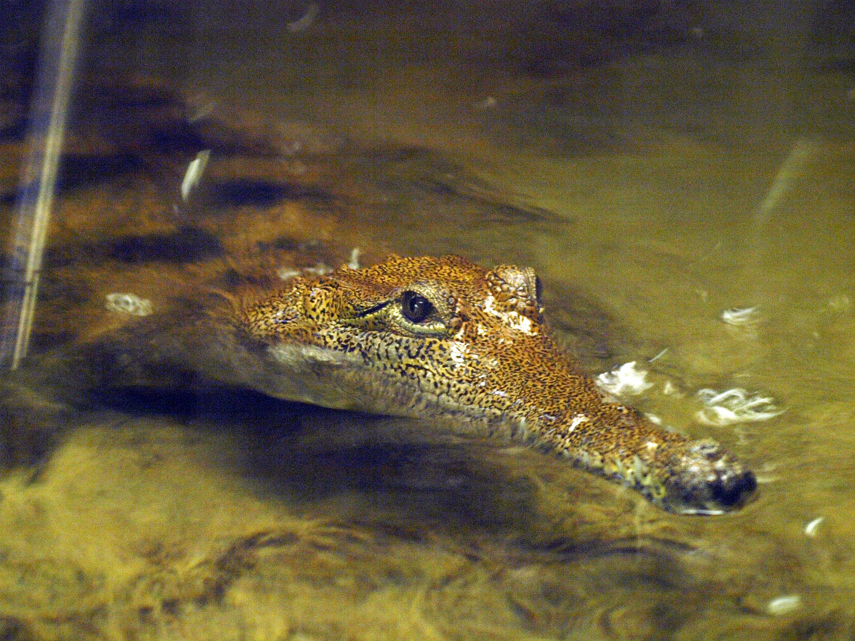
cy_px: 327
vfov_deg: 4.9
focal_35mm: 303
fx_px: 7485
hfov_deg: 6.5
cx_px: 415
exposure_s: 1/10
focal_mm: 141
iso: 2000
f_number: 5.6
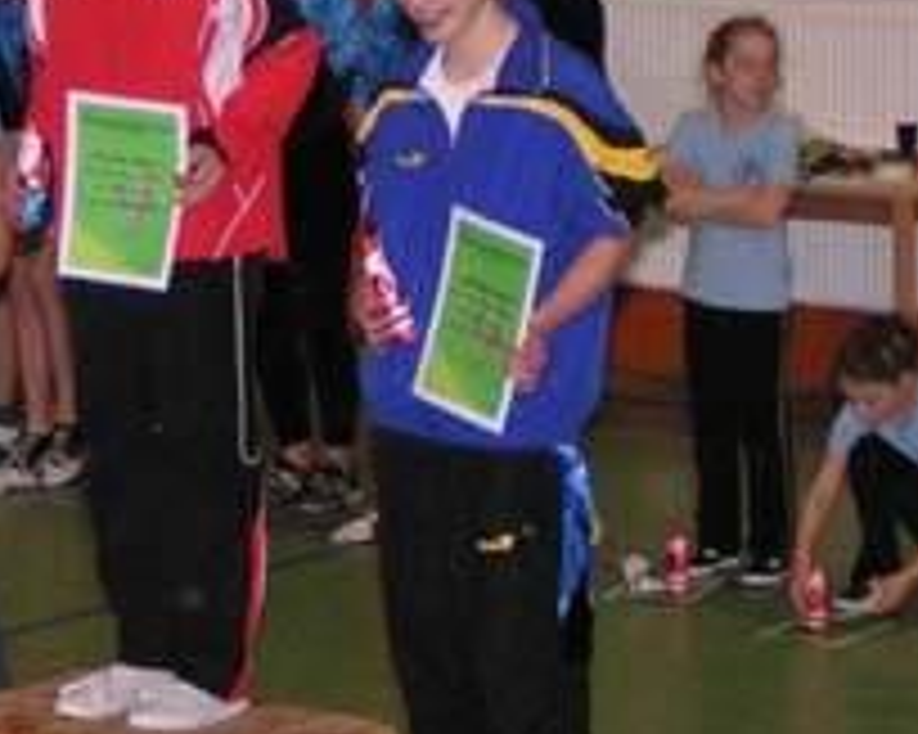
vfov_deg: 7.5
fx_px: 5621
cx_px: -252
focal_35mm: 207
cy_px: 333
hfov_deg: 9.2
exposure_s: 1/80
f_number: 3.2
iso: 200
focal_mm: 11
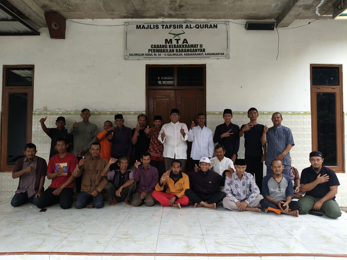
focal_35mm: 26
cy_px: 130
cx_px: 174
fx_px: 261
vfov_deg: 53.1
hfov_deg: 67.3
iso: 80
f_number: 1.8
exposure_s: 1/50
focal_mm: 4.84
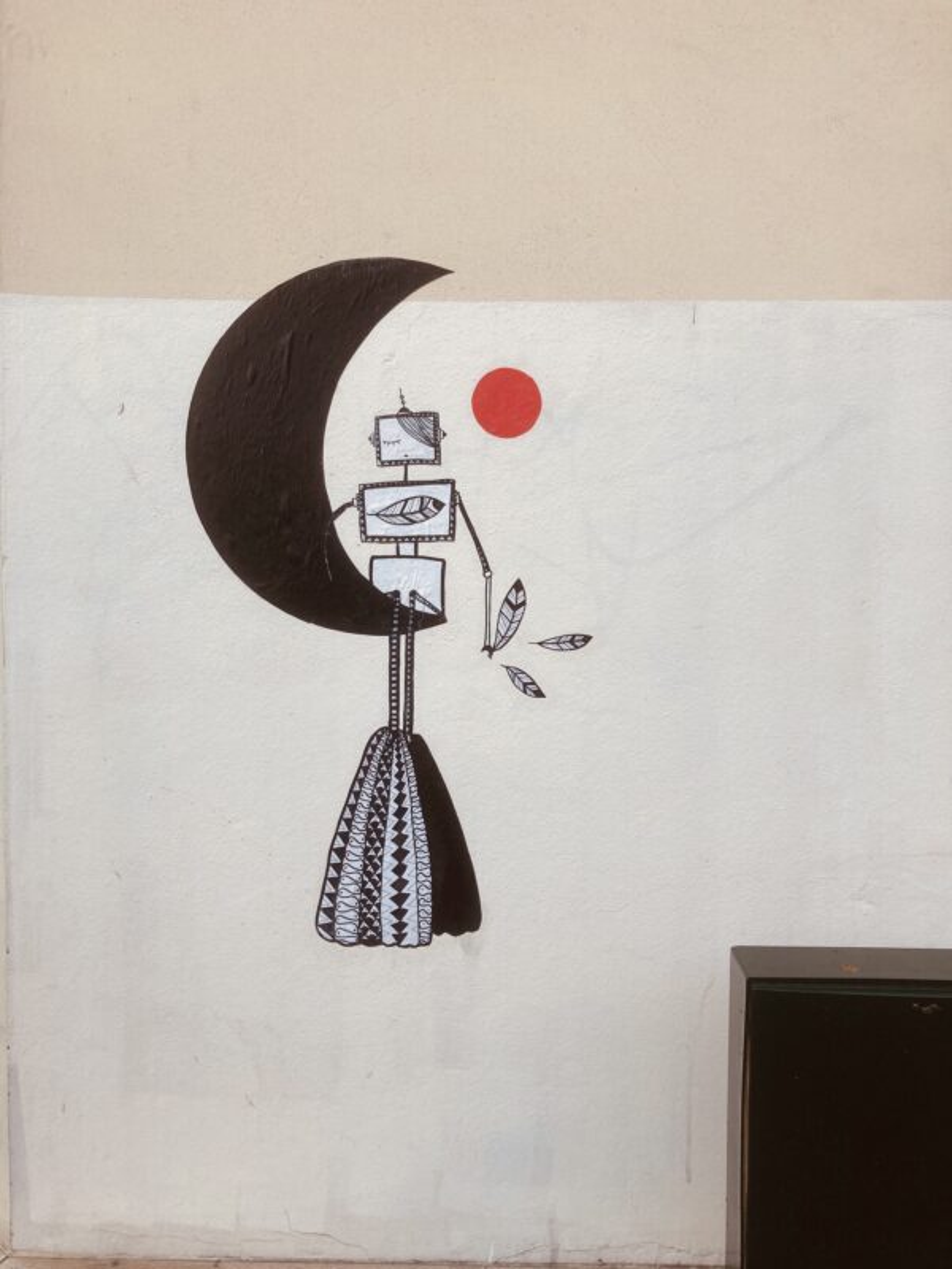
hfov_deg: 49.7
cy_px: 634
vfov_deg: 63.4
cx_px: 476
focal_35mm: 28
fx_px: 1027
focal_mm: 3.99
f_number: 1.8
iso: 20
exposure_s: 1/251
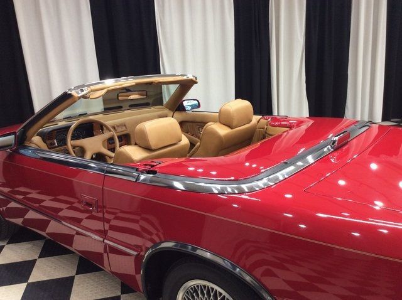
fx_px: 371
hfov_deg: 56.9
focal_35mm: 32
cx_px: 201
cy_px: 150
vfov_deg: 44.1
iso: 64
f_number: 2.4
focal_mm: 3.3
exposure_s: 1/25
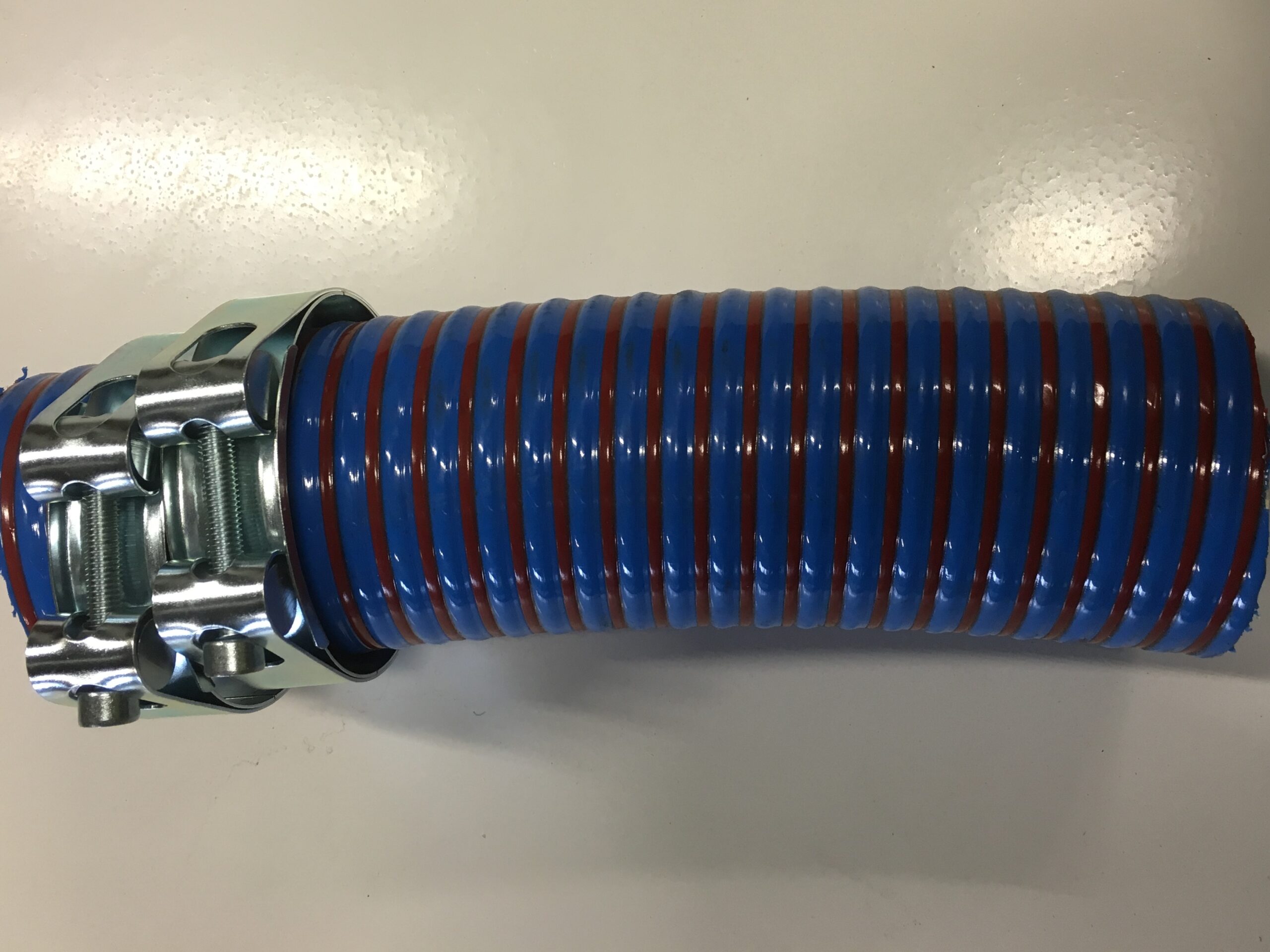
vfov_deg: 48.2
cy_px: 476
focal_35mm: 29
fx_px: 1064
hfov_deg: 61.7
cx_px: 635
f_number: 2.2
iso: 100
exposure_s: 1/33
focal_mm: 4.15
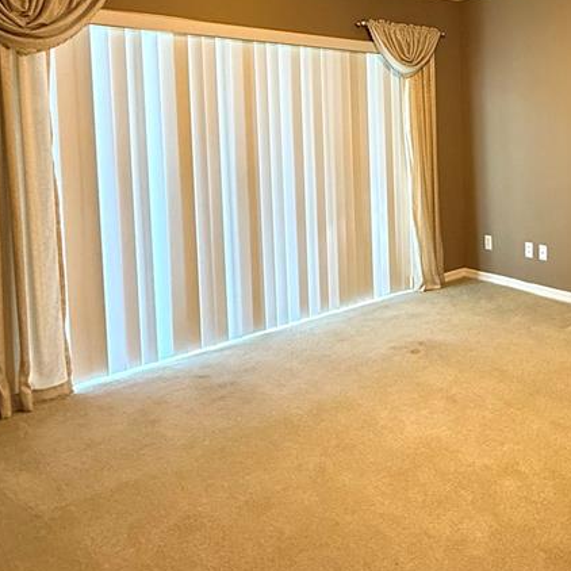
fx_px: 560
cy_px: 156
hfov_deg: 49.4
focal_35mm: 30
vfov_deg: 52.1
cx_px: 491
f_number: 2.2
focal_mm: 2.22
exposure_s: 1/60
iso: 500
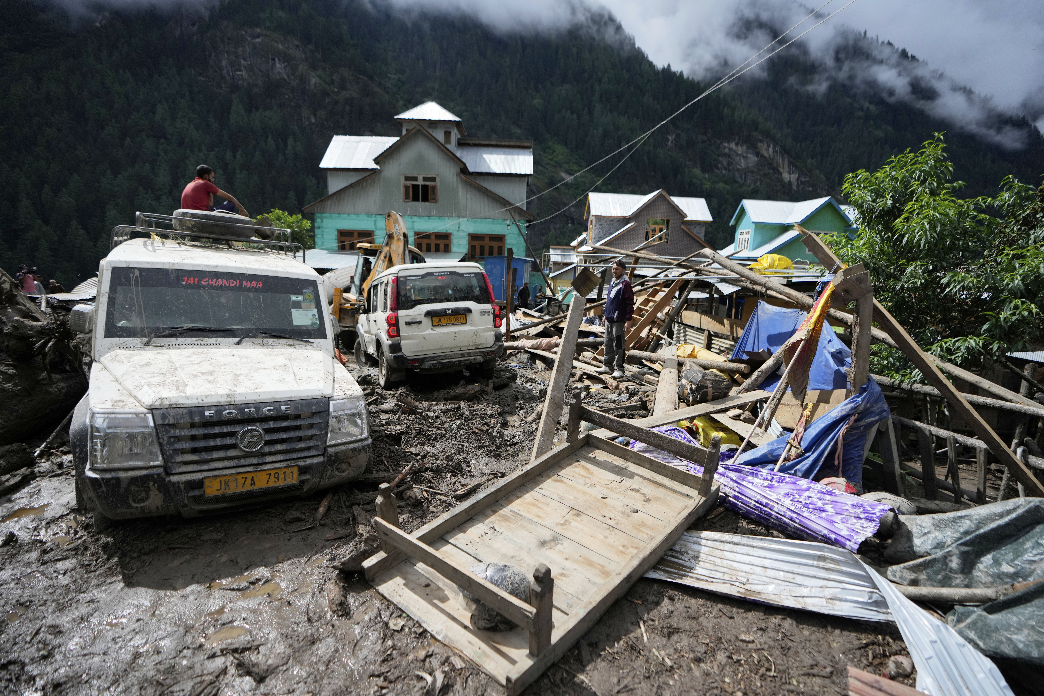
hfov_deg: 96.7
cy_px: 348
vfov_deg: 73.7
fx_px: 464
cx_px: 522
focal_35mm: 16
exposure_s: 1/12800
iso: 500
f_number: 2.8
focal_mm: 16
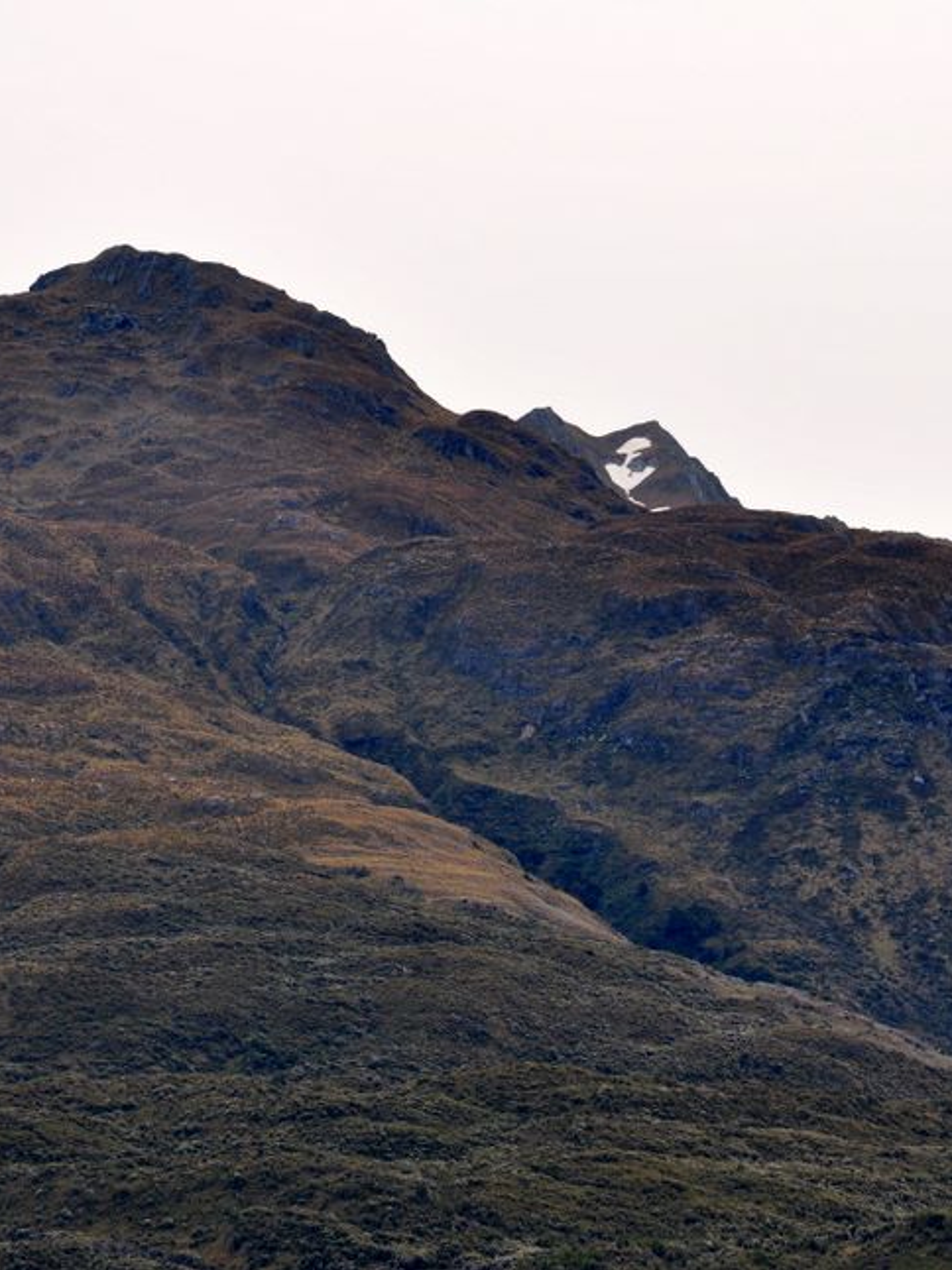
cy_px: 604
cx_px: 360
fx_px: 8798
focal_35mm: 240
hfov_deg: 6.2
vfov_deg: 8.3
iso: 200
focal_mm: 105
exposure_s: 1/250
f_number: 10
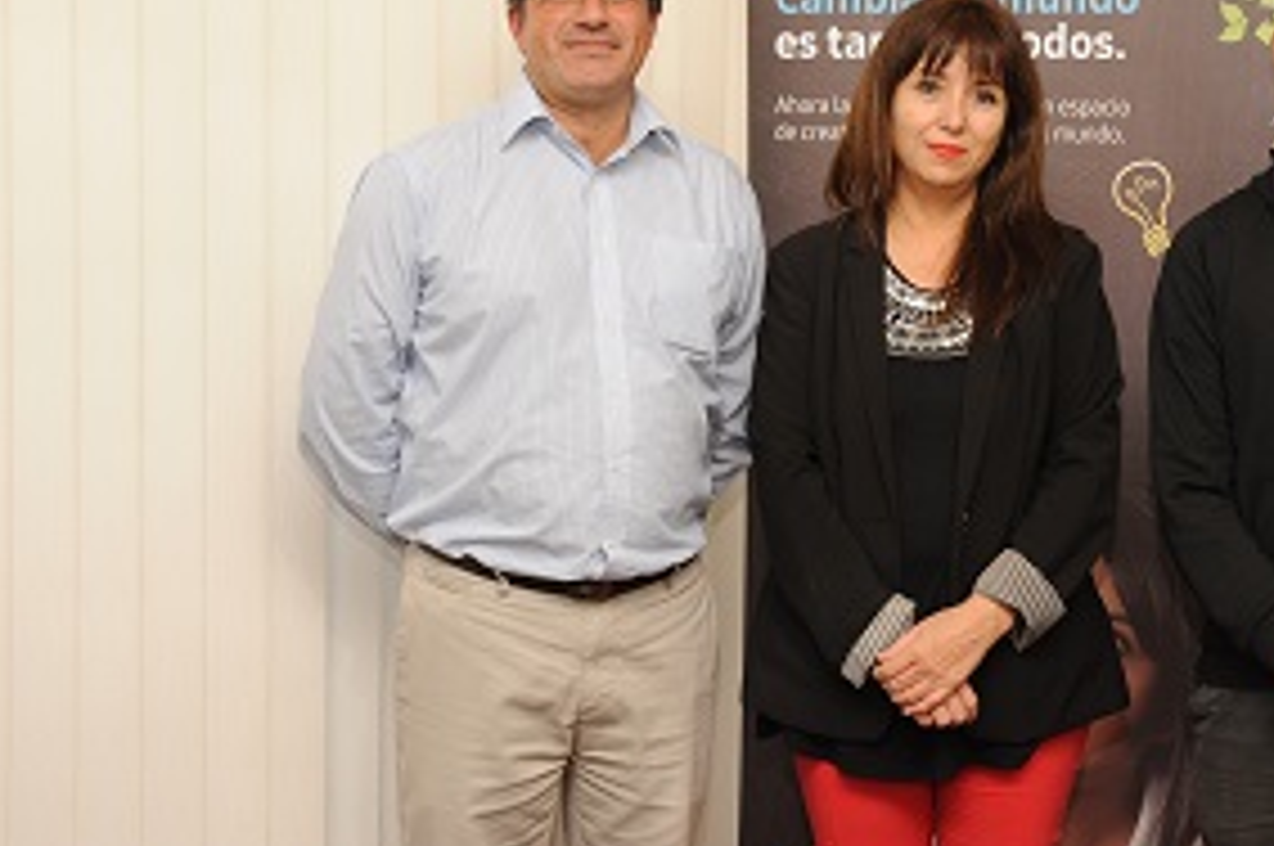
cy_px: 252
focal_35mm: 72
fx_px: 2545
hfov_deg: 28.0
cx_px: 826
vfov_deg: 18.8
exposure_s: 1/80
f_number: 8
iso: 1250
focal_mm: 48
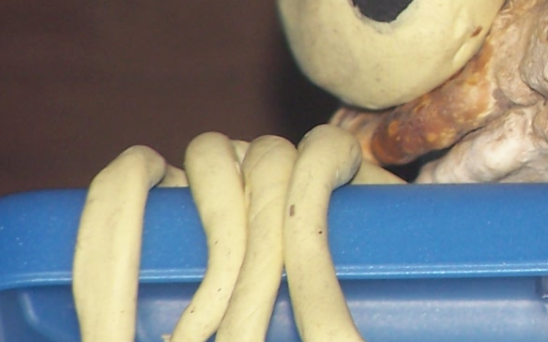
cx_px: 776
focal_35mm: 775
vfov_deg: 1.7
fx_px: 11574
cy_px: -7
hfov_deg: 2.7
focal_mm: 42.8
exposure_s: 1/180
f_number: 3.6
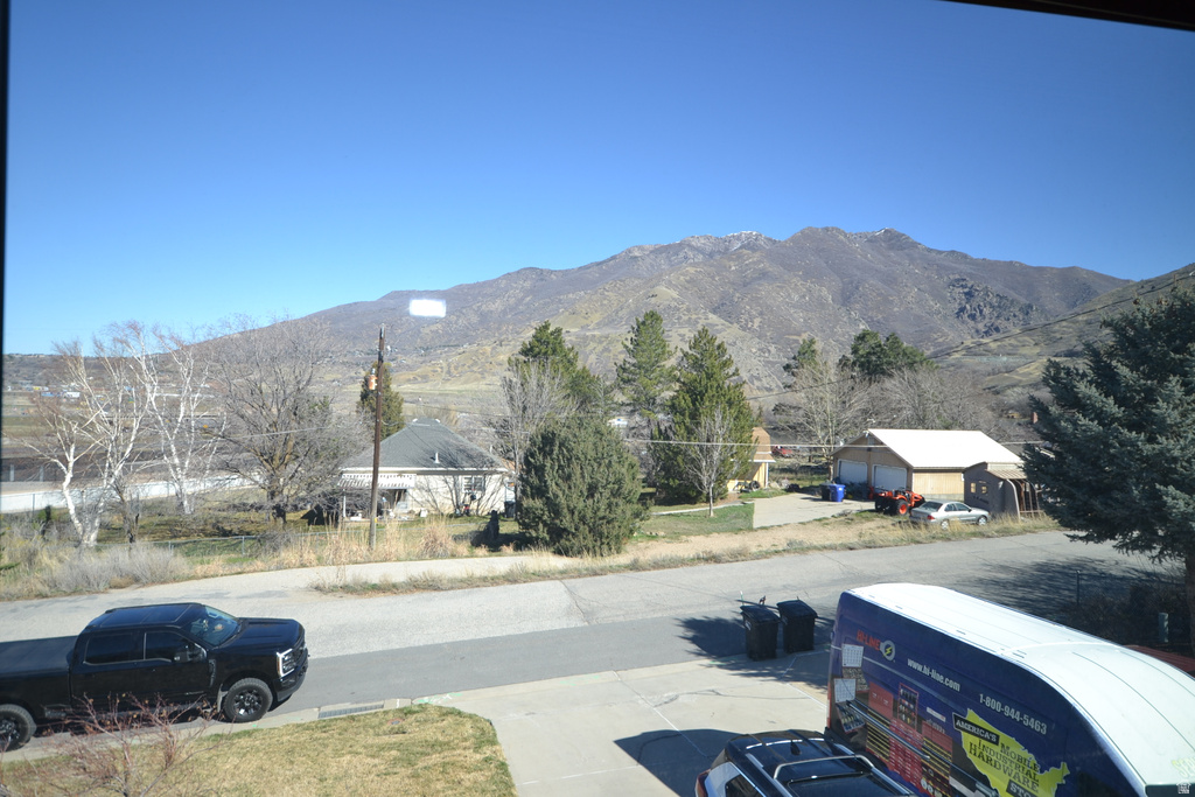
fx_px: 697
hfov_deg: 81.2
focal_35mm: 21
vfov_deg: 59.5
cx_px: 598
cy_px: 398
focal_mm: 14
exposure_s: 1/160
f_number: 6.3
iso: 100
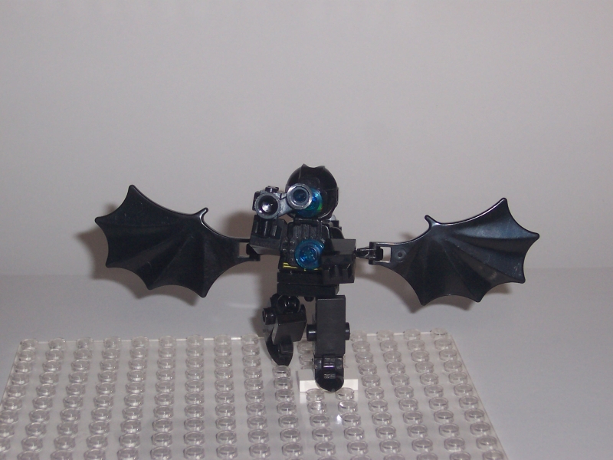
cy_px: 230
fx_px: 1735
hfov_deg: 20.0
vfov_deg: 15.1
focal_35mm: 98
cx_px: 306
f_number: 4
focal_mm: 15.2
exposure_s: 1/90
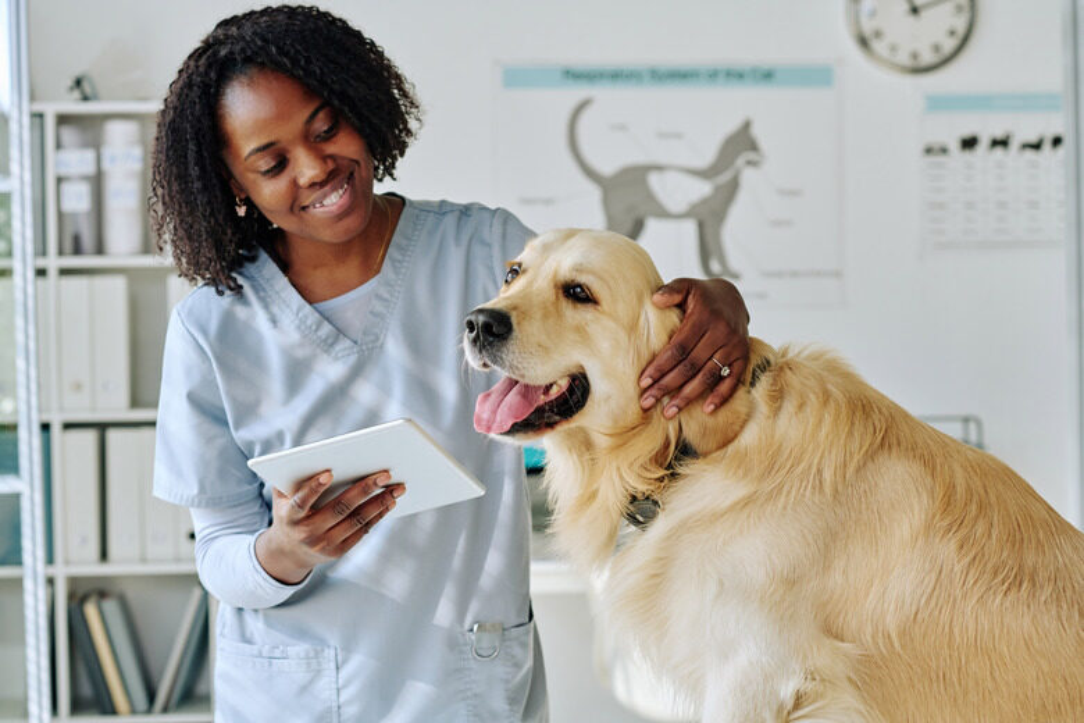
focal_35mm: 85
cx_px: 542
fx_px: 2559
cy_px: 362
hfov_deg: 23.9
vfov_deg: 16.1
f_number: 5.6
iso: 800
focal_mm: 85
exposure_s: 1/160
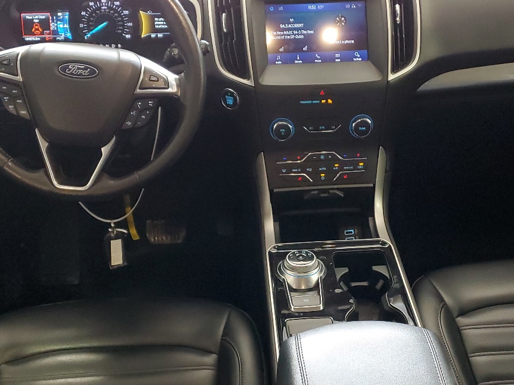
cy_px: 271
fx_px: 713
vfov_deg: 29.9
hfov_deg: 39.5
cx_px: 314
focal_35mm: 48
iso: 310
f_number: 1.5
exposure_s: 1/60.2
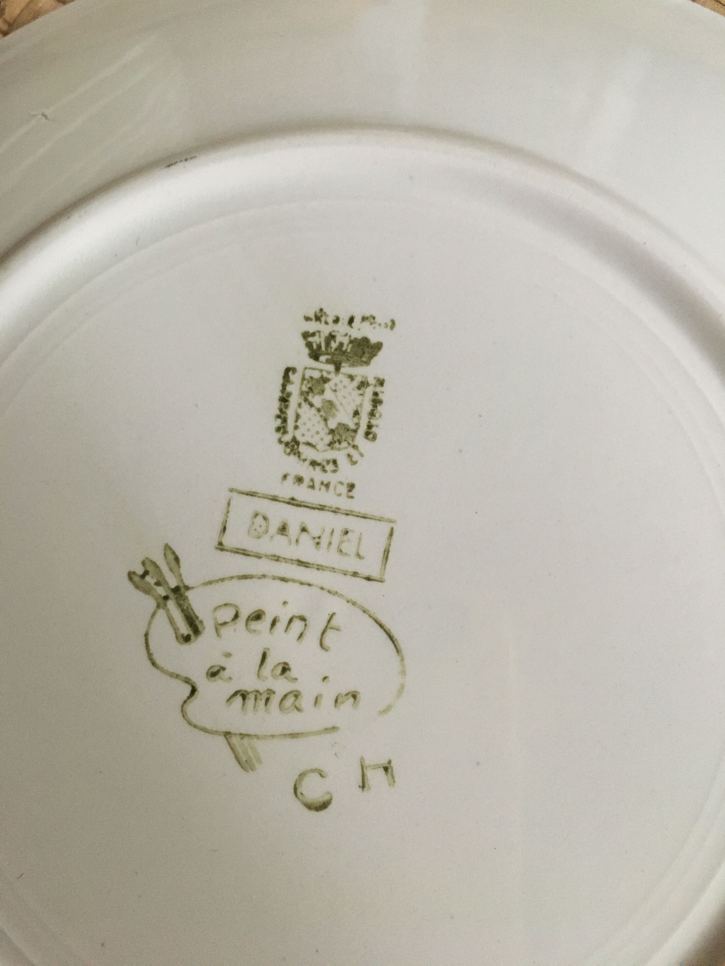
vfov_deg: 61.7
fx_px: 810
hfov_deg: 48.2
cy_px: 483
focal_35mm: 29
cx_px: 362
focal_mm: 4.15
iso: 200
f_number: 2.2
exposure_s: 1/25
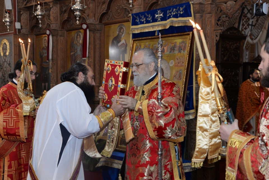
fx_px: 411
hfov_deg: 36.2
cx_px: 134
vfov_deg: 24.6
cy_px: 90
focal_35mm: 55
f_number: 5.6
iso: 1000
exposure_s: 1/60
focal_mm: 55
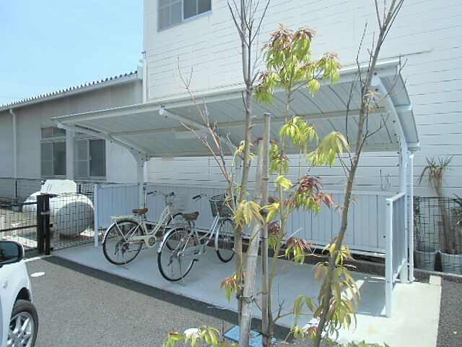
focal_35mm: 24
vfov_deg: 56.8
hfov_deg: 71.6
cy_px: 174
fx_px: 320
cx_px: 231
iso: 64
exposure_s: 1/500
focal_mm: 4.24
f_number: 3
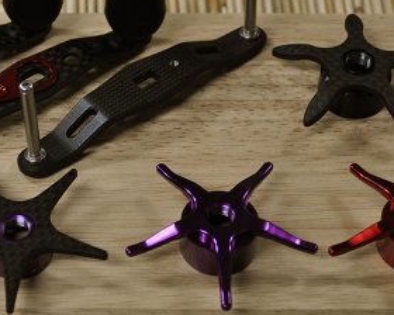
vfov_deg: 14.0
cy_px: 146
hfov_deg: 17.4
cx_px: 118
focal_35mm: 110
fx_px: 1283
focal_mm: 34
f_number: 5
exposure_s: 1/60
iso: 560
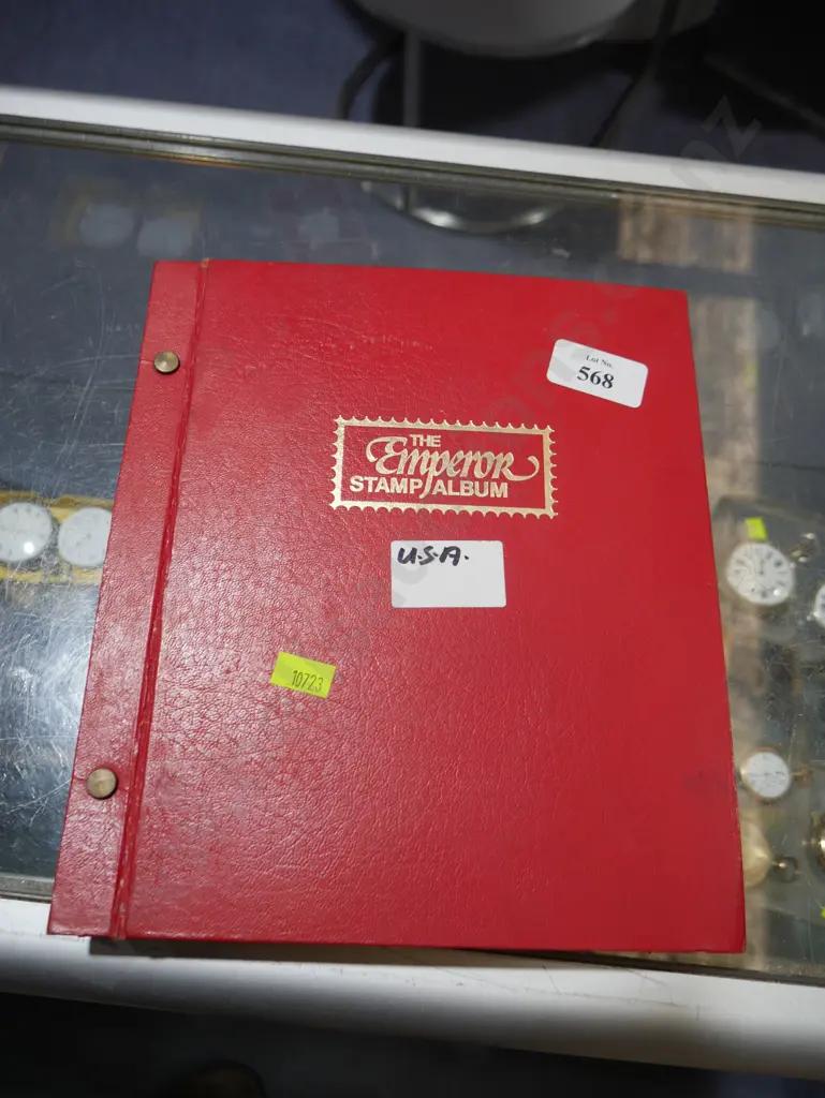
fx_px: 889
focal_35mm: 28
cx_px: 412
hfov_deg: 49.8
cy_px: 549
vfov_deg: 63.4
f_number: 3.5
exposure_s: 1/100
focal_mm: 14
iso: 200
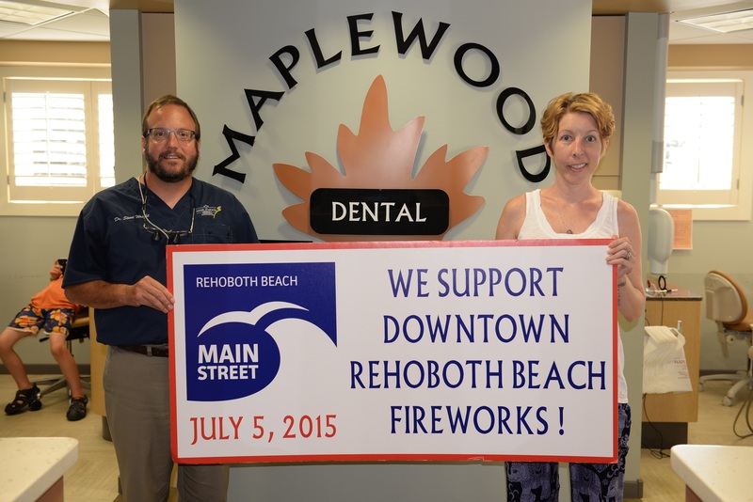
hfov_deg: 50.7
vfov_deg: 35.1
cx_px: 376
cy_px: 251
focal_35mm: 38
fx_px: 795
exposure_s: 1/100
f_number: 4.5
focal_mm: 38
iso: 500
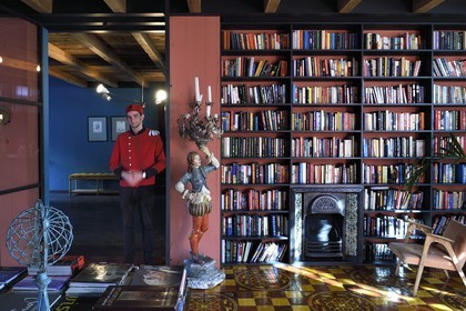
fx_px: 349
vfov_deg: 47.9
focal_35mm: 27
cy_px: 156
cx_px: 233
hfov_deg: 67.4
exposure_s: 1/8
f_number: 7.1
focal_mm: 27
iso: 800
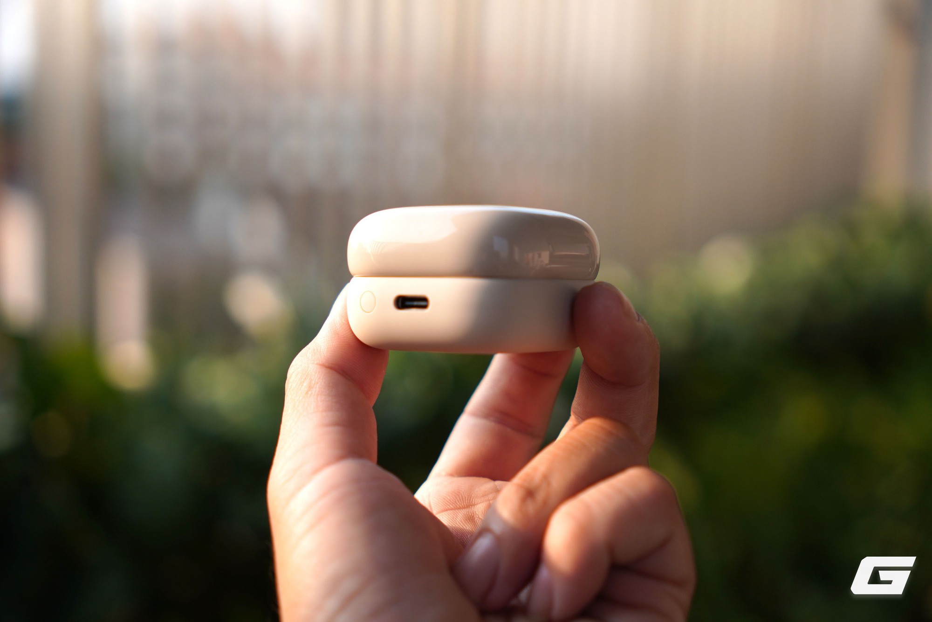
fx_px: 1499
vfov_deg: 23.4
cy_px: 311
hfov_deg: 34.5
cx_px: 466
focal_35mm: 58
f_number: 2.8
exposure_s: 1/800
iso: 100
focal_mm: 38.6
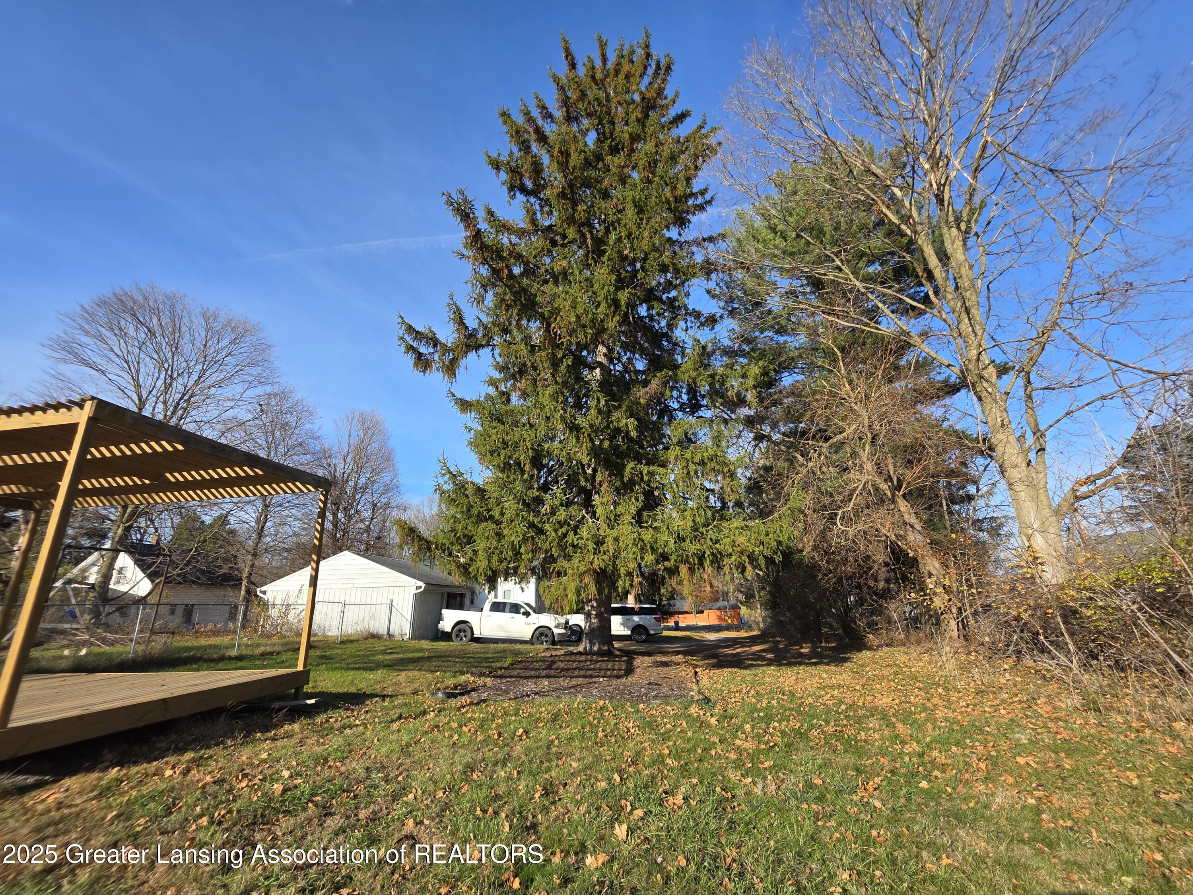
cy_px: 448
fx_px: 448
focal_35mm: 13
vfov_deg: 89.9
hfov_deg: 106.2
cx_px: 596
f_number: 1.9
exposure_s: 1/1245
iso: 40
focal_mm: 2.2
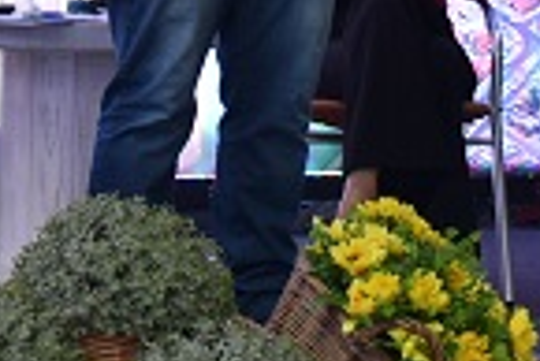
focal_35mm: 149
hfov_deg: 13.4
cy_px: -95
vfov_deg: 9.1
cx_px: -115
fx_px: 2237
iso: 450
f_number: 4
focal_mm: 24
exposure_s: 1/60
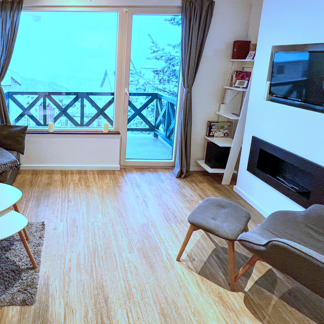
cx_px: 70
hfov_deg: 62.2
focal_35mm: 23
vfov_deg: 65.5
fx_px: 244
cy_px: 109
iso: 160
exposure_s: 1/100
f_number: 1.8
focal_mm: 1.57
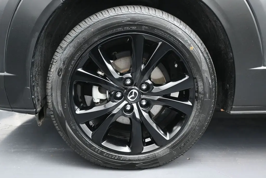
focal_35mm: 38
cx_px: 133
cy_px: 89
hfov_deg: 51.3
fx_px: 277
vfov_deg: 35.5
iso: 2500
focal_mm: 25
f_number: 4.2
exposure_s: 1/125
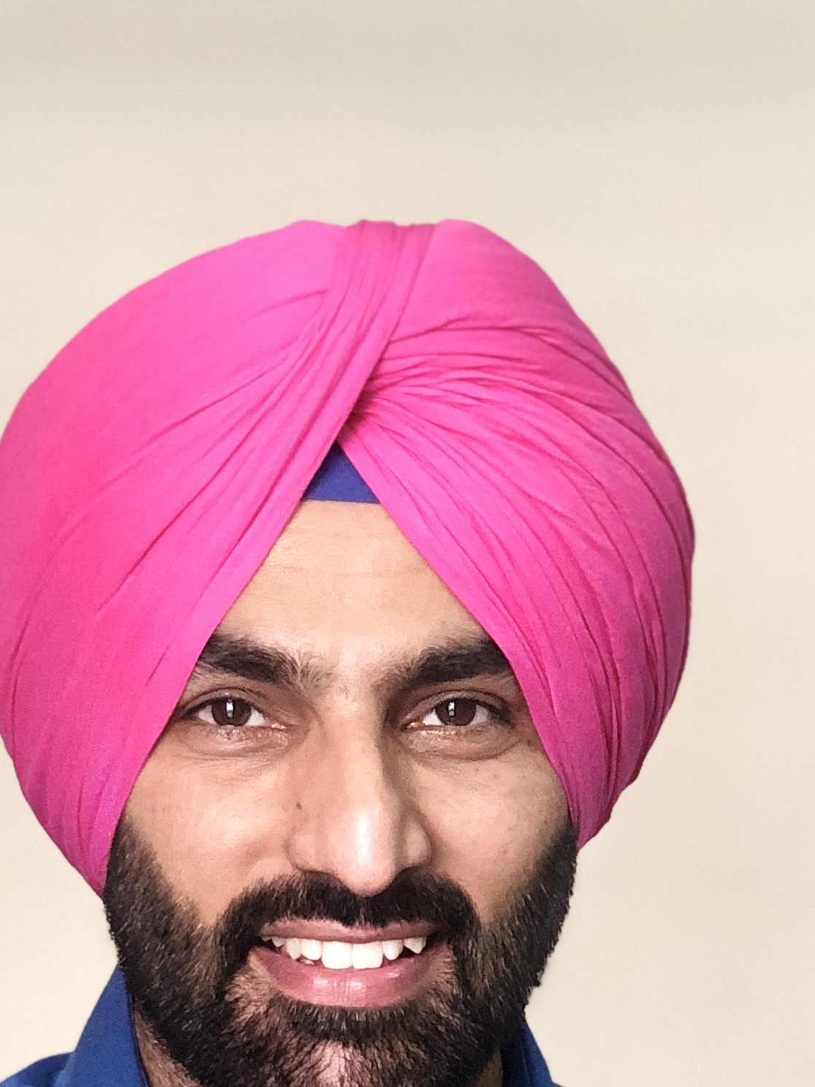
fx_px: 4396
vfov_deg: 13.9
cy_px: 1106
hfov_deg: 10.6
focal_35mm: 140
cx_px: 373
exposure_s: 1/33
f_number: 2.4
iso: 160
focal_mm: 6
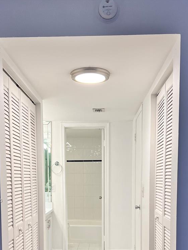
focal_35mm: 42
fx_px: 304
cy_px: 201
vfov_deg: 42.7
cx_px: 91
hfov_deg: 34.3
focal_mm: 5.7
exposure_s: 1/120
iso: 80
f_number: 1.5
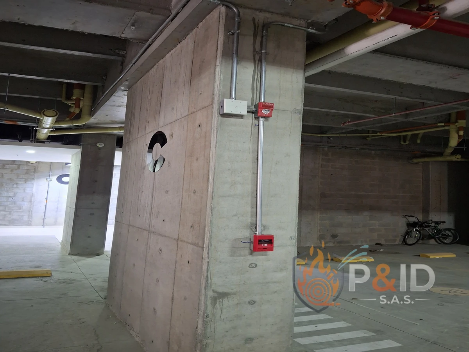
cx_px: 234
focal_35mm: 25
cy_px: 176
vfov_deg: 54.9
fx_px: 339
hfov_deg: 69.4
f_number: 1.8
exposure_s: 1/24
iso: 500
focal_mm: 4.69
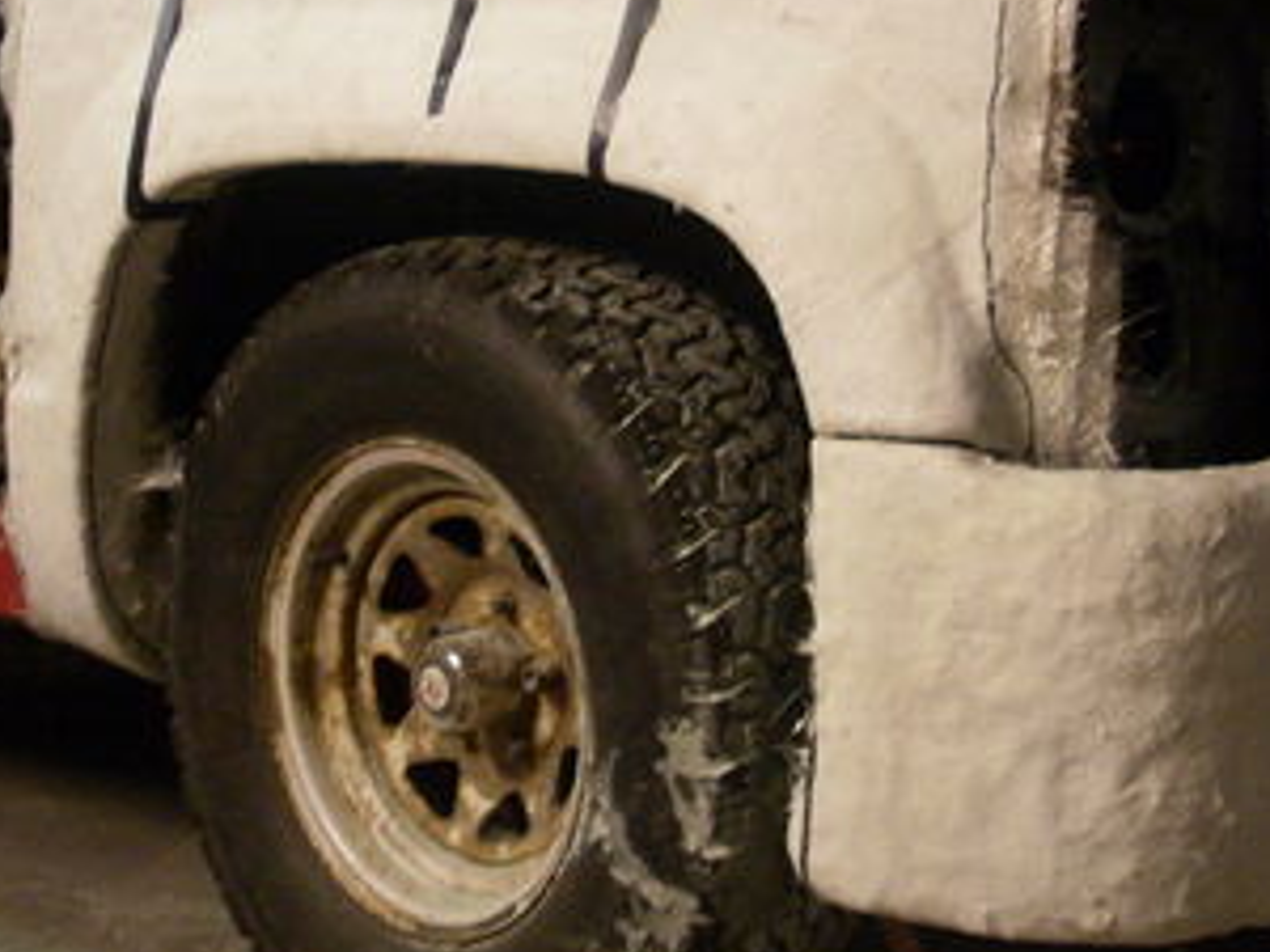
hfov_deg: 24.1
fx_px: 2972
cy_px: 271
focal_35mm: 81
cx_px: 715
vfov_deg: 18.1
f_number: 3
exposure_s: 1/10
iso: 200
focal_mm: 6.3
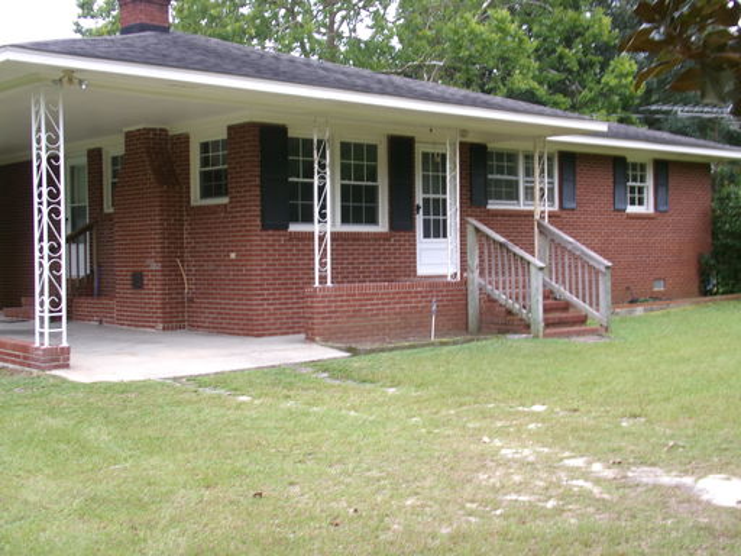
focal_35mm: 48
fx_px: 1028
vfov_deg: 30.3
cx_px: 370
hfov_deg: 39.7
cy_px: 278
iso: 101
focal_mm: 8.5
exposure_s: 1/34
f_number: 4.2
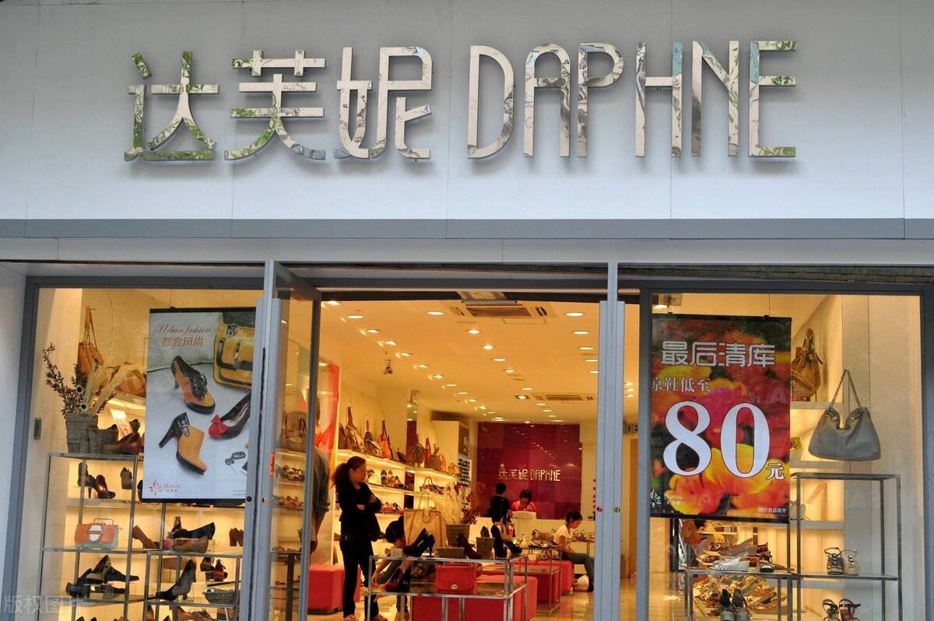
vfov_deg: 25.7
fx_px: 1361
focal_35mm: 52
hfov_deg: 37.9
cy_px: 310
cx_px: 467
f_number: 9
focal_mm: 35
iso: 800
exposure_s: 1/125
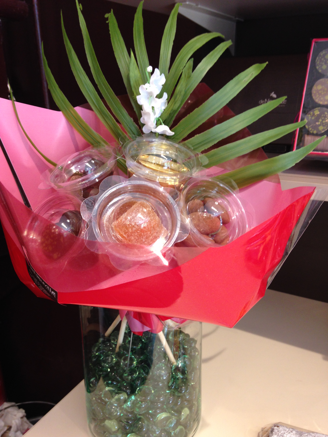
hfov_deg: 42.9
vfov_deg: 55.4
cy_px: 218
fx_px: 417
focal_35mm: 33
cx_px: 164
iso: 80
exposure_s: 1/20
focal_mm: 4.12
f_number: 2.4
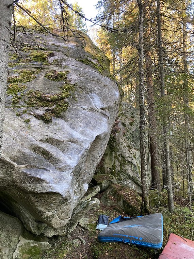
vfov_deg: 67.3
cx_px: 97
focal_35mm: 26
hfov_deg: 53.1
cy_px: 130
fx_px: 194
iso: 200
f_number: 1.8
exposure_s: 1/60
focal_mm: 4.25
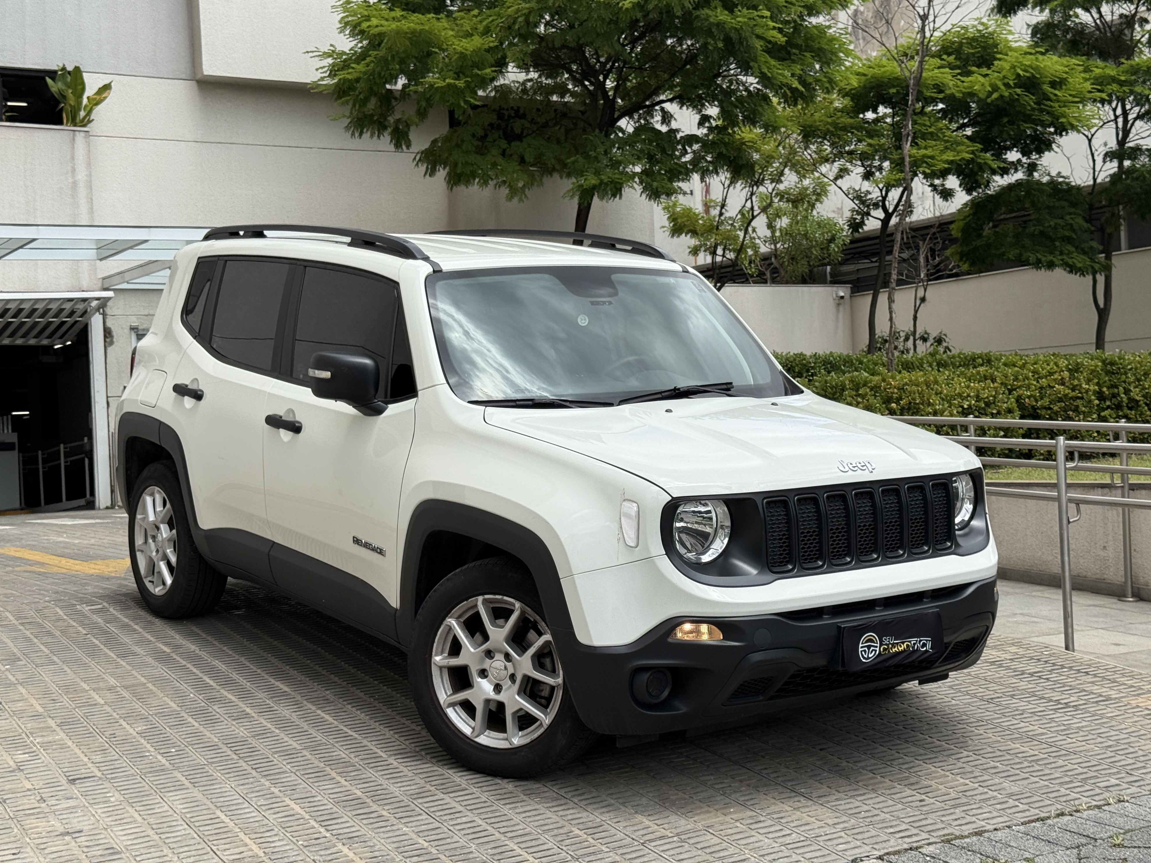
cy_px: 423
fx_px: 1629
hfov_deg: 38.9
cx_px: 587
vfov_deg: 29.7
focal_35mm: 49
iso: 80
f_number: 1.78
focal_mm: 6.76
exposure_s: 1/3891
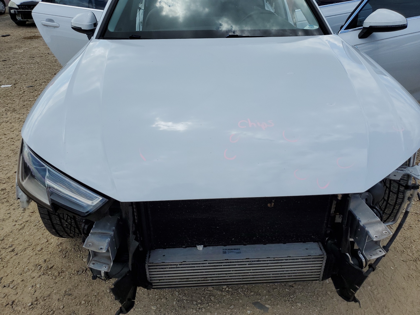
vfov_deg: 53.1
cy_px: 158
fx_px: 315
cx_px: 210
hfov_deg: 67.3
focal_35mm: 26
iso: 50
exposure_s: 1/3333
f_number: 1.5
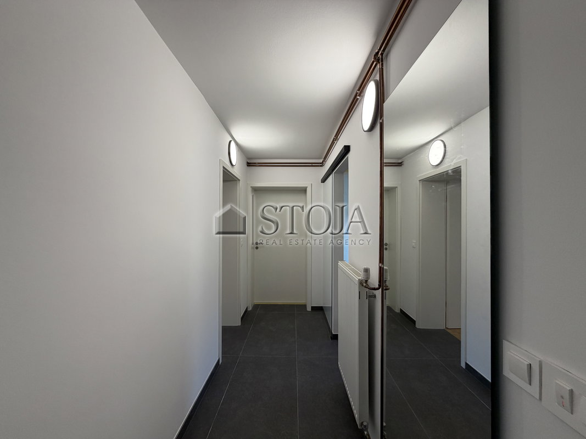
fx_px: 237
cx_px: 293
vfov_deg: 85.7
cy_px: 220
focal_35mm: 14
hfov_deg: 102.1
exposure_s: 1/100
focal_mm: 2.22
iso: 80
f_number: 2.2
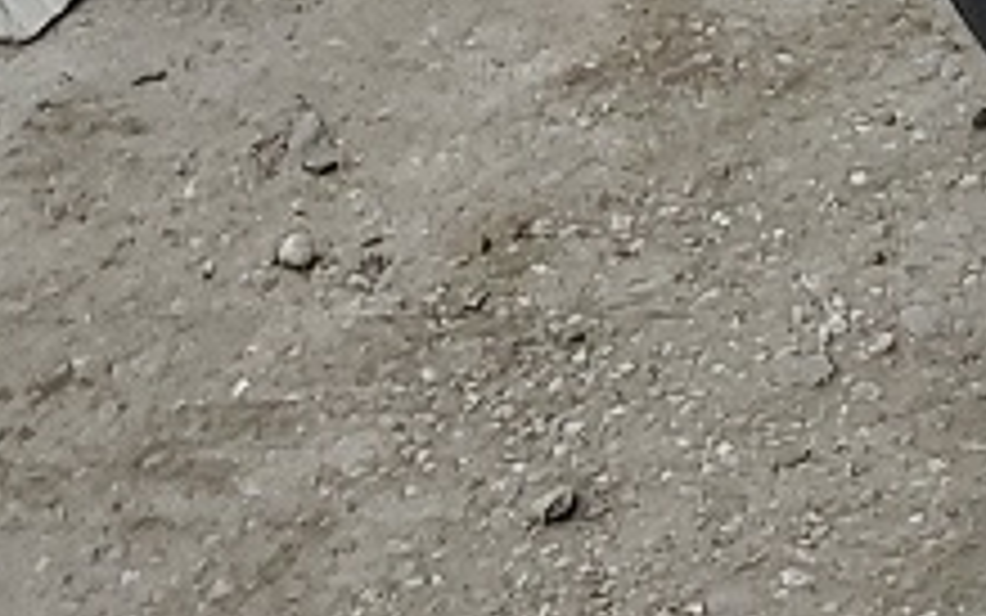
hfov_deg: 8.5
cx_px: 3120
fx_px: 5403
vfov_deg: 5.5
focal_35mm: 201
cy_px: -1983
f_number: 1.5
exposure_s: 1/2500
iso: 50
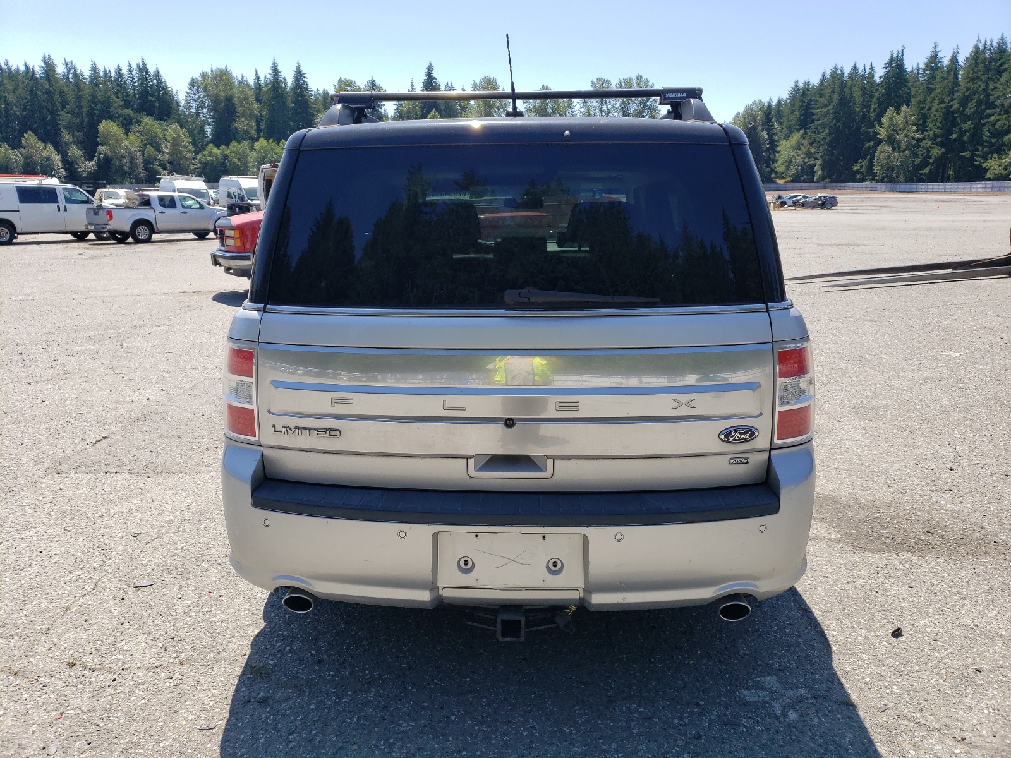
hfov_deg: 67.3
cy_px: 379
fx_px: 759
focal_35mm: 26
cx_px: 506
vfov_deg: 53.1
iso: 50
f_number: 1.5
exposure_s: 1/2000
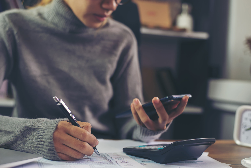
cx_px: 126
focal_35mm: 50
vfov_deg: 27.0
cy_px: 84
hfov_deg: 39.6
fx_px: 349
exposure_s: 1/125
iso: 400
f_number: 3.2
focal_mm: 50
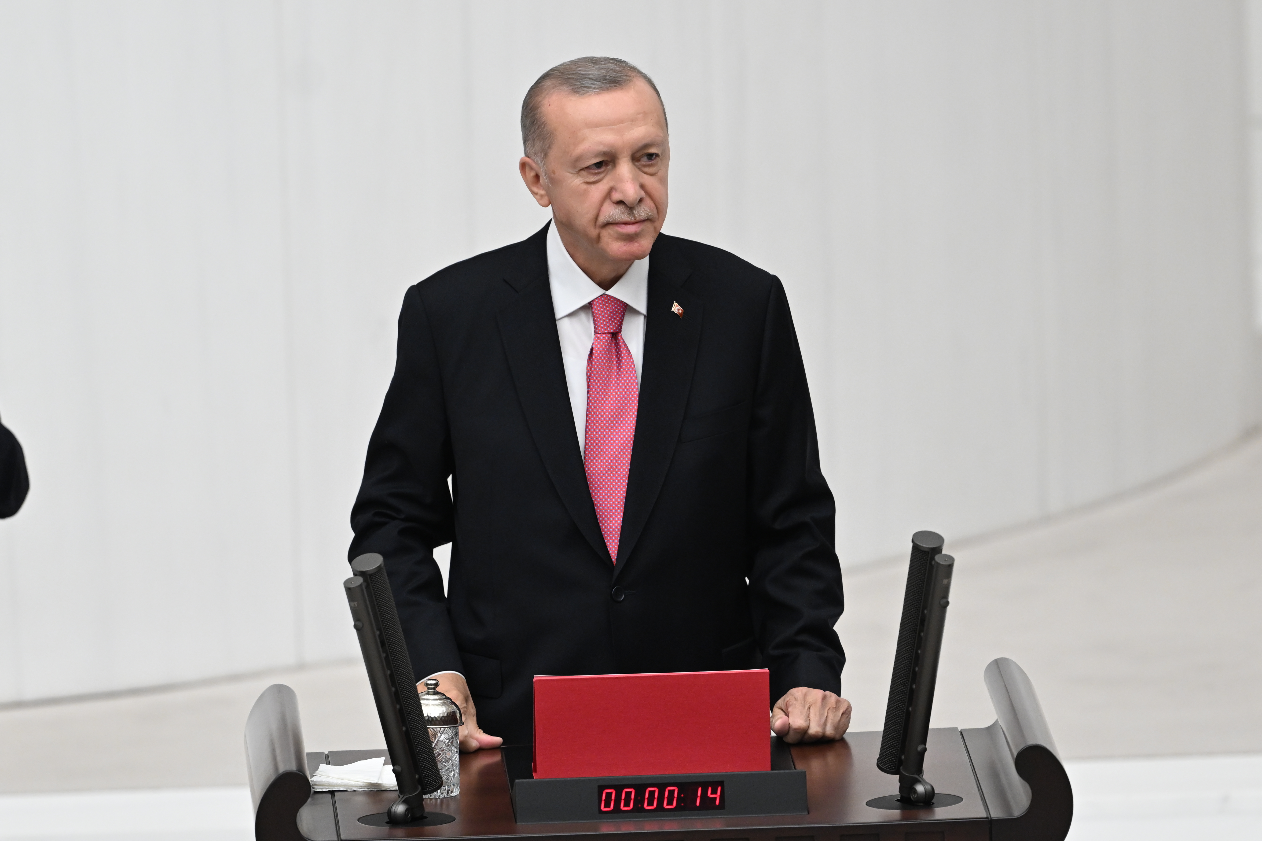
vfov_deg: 2.3
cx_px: 631
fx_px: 21027
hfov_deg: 3.4
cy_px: 420
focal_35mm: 600
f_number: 3.5
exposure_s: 1/320
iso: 1600
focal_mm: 400
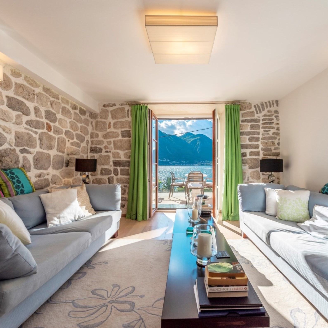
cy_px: 163
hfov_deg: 80.2
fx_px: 193
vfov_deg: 80.7
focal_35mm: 18
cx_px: 188
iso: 100
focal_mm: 14
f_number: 5
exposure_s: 1/640
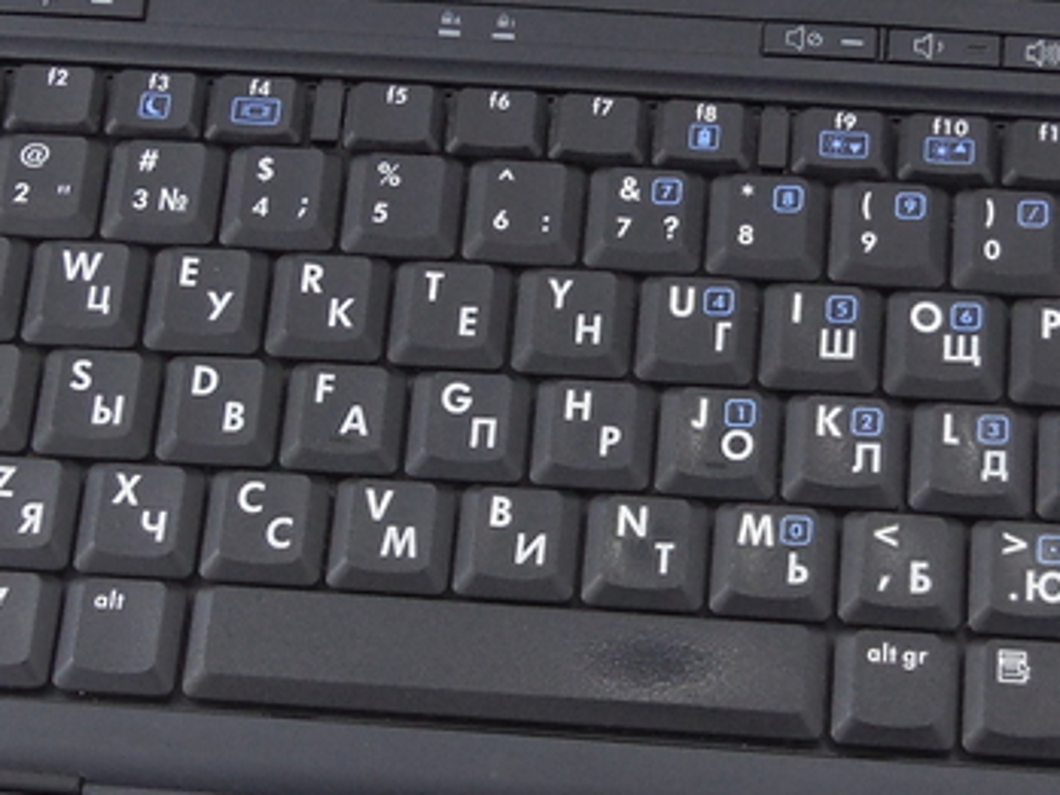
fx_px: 3062
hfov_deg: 19.6
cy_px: 576
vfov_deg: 14.7
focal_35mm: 100
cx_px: 597
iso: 160
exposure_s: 1/30
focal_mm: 6.1
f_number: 3.4
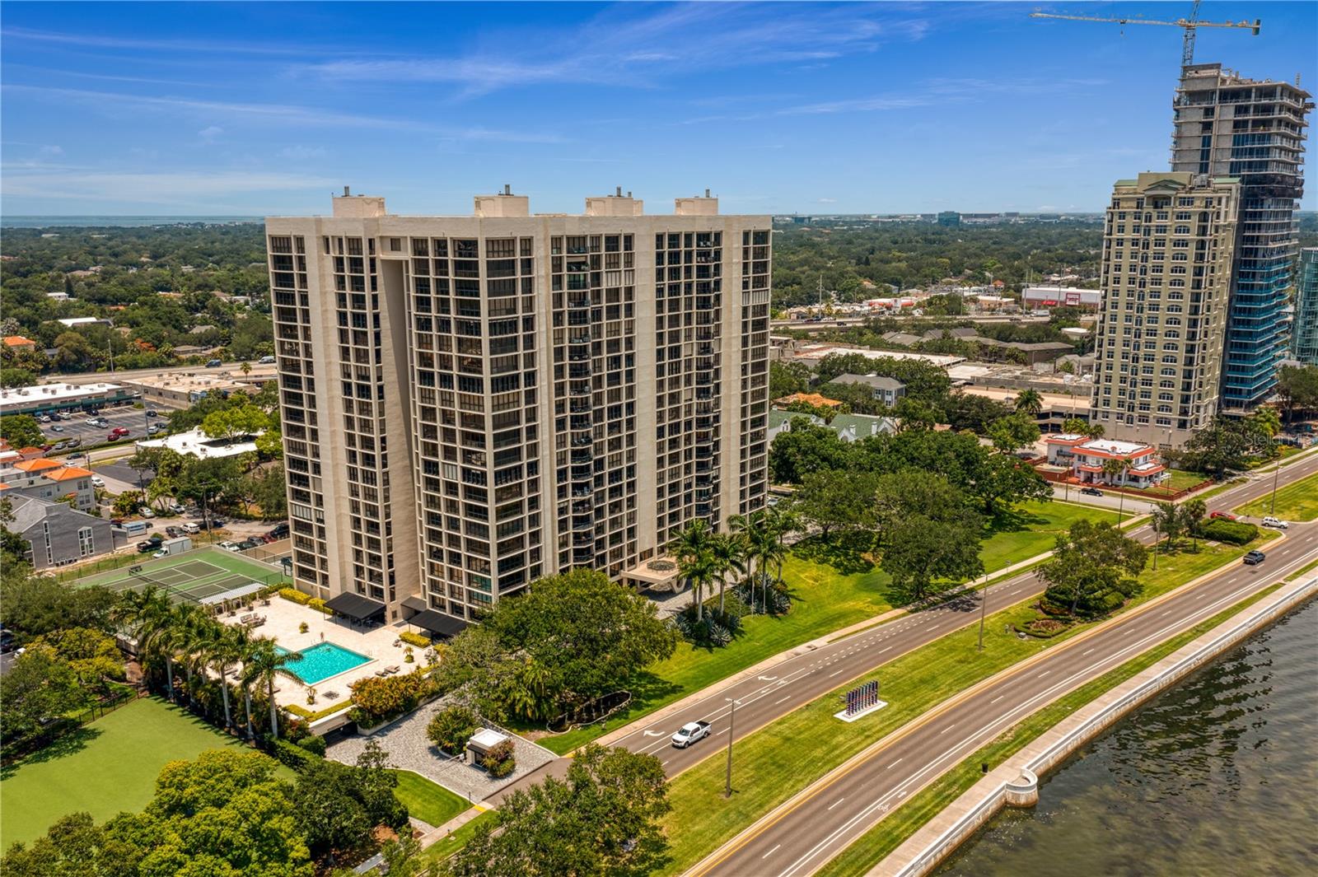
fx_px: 1025
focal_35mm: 28
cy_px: 438
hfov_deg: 65.5
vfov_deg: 46.4
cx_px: 659
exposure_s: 1/640
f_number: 5.6
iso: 100
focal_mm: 10.26
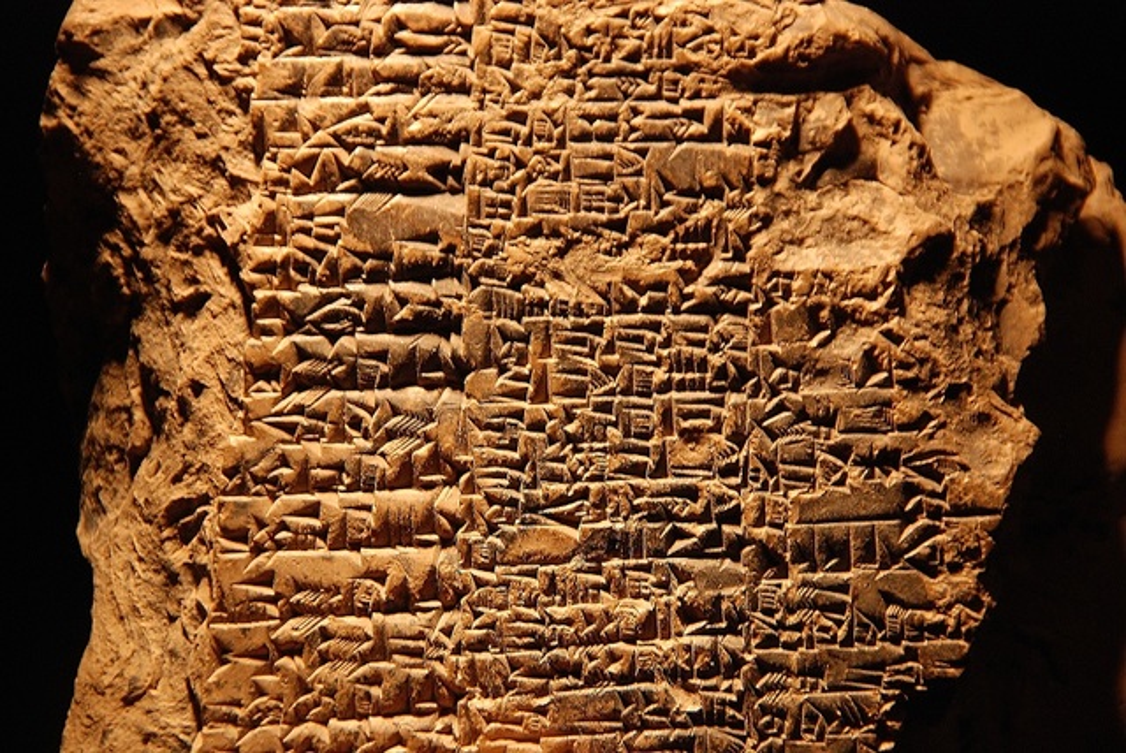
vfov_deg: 4.6
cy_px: 376
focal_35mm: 300
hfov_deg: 6.9
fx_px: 9392
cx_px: 563
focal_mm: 200
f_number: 6.3
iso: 400
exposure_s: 1/60
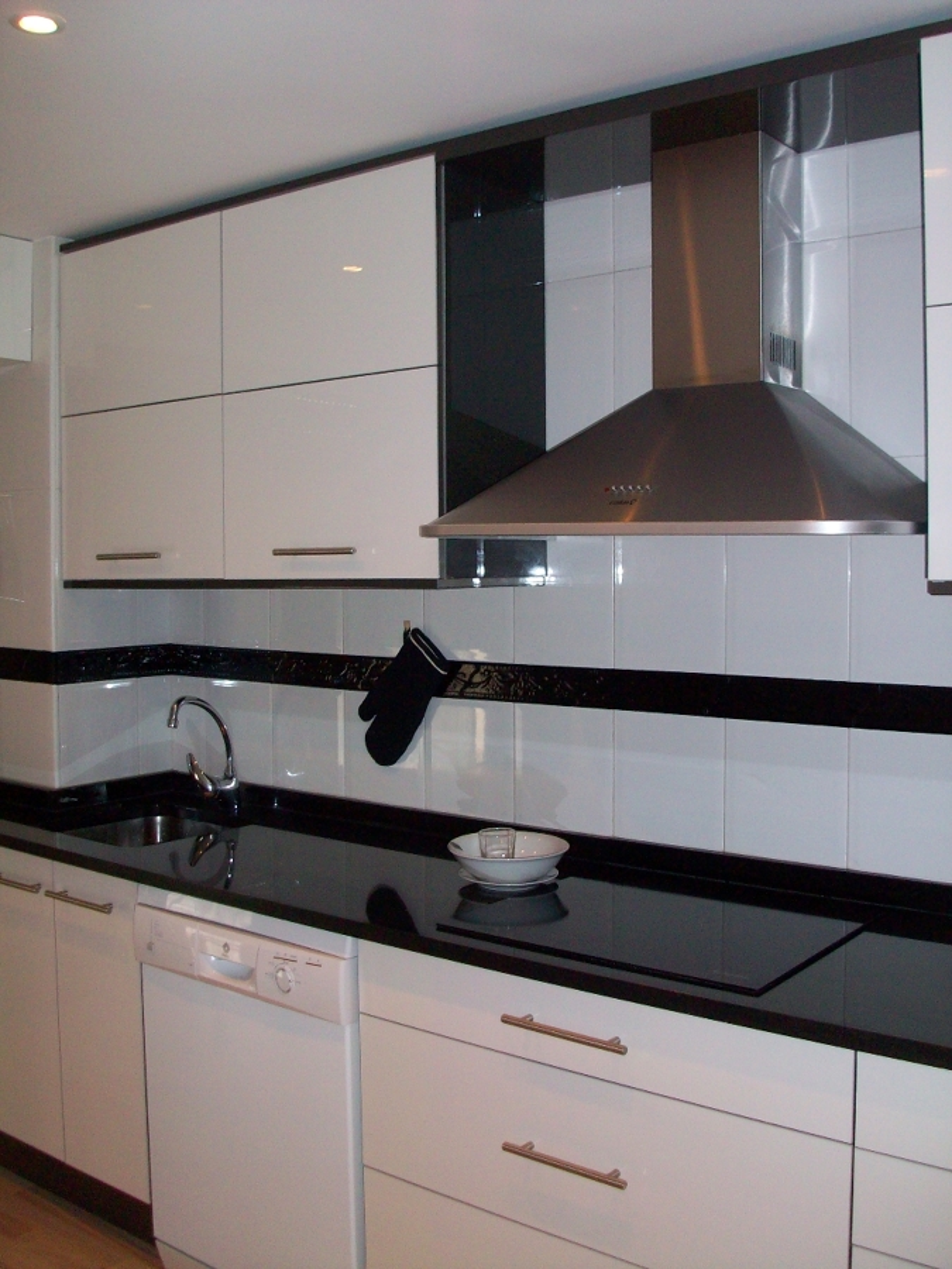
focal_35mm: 34
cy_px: 634
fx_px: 1247
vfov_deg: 54.0
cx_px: 476
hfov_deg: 41.8
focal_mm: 5.7
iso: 160
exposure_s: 1/60
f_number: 2.8
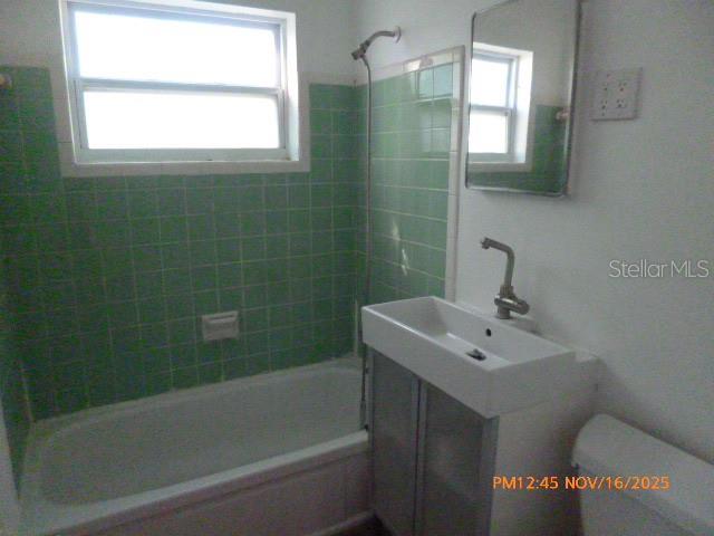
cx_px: 357
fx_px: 495
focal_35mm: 24
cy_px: 268
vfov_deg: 56.8
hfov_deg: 71.6
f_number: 2.5
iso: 1600
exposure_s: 1/250
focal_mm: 4.3
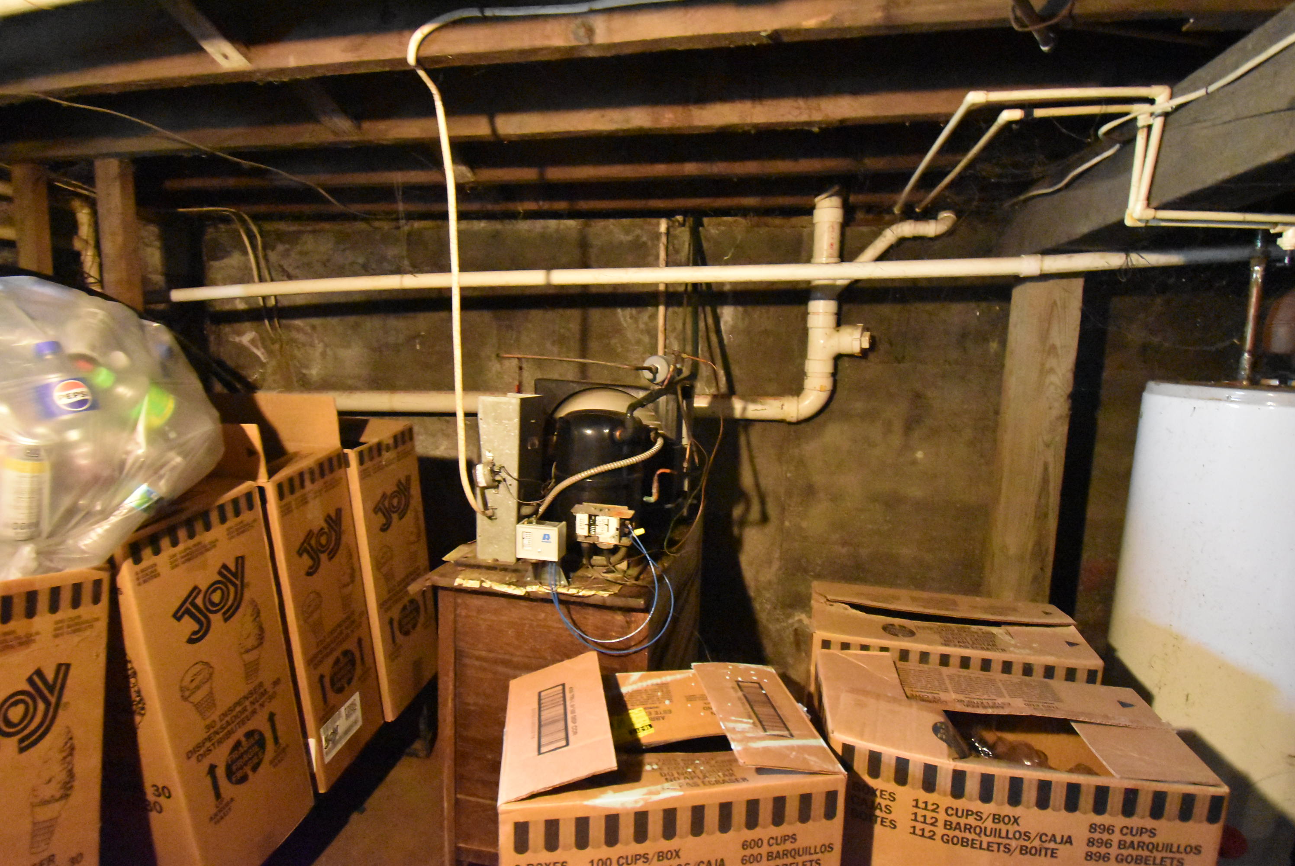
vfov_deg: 69.8
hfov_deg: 92.4
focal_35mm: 17
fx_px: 621
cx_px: 648
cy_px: 433
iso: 12800
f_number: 4.8
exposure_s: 1/20
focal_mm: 11.5
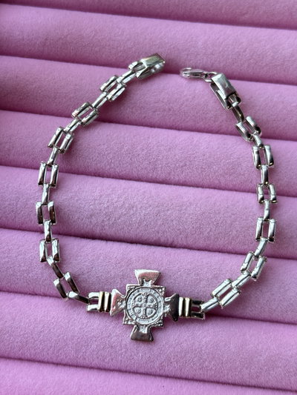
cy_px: 198
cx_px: 148
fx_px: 595
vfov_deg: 36.8
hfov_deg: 28.0
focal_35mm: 52
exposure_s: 1/199
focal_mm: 5.96
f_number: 1.6
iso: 32
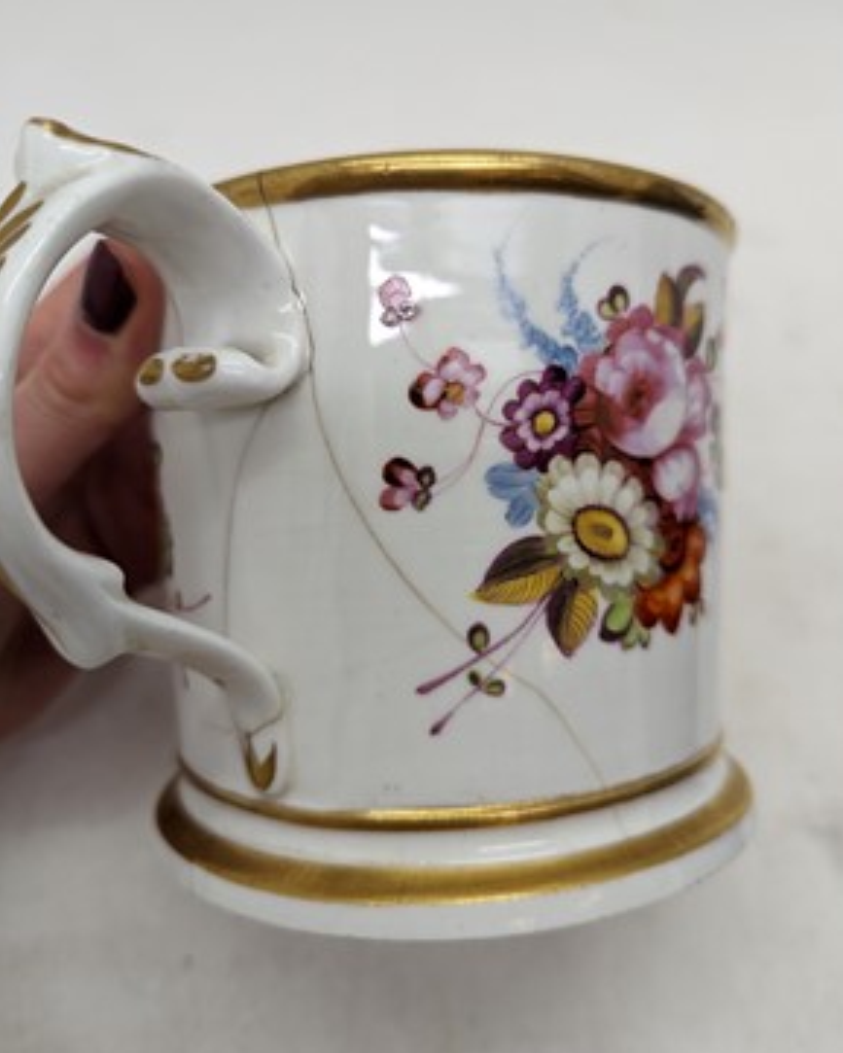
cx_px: 436
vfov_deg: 65.9
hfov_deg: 54.9
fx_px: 811
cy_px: 487
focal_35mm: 26
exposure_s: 1/178
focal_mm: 6.81
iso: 131
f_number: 1.85
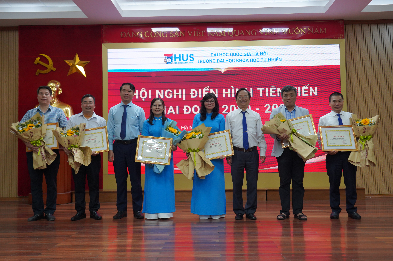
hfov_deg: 50.7
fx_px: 414
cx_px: 196
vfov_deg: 35.0
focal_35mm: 38
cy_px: 130
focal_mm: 38
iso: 3200
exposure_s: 1/125
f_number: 5.6
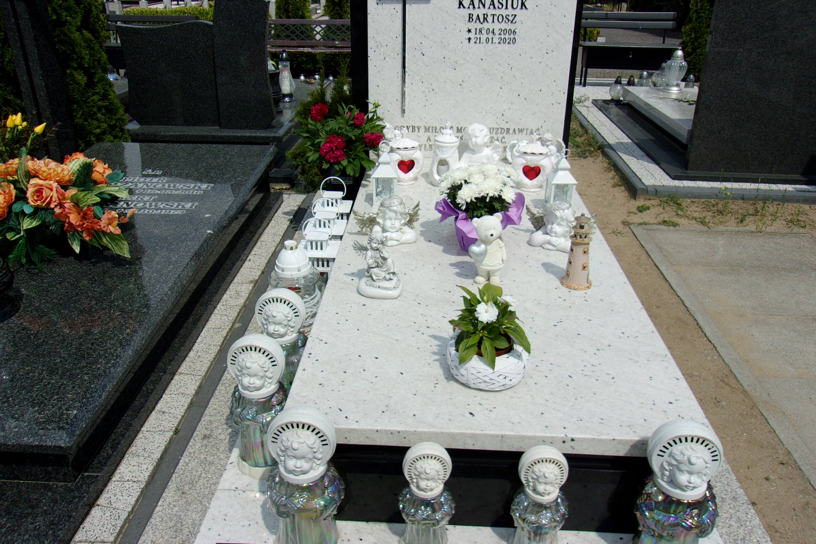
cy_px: 232
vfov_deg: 44.8
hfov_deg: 63.7
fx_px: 657
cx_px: 402
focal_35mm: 29
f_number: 10.4
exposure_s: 1/200
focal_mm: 4.9
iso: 80
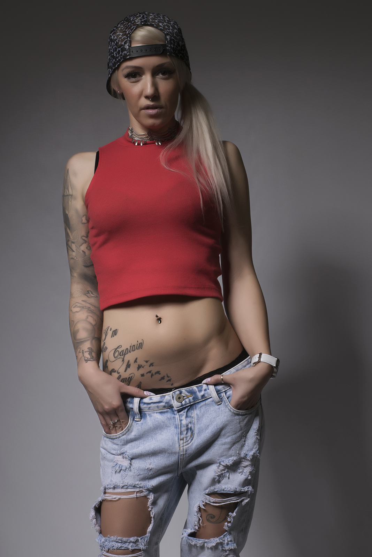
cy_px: 278
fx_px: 790
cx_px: 186
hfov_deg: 26.5
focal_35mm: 51
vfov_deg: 38.9
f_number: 14
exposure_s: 1/100
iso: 100
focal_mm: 34
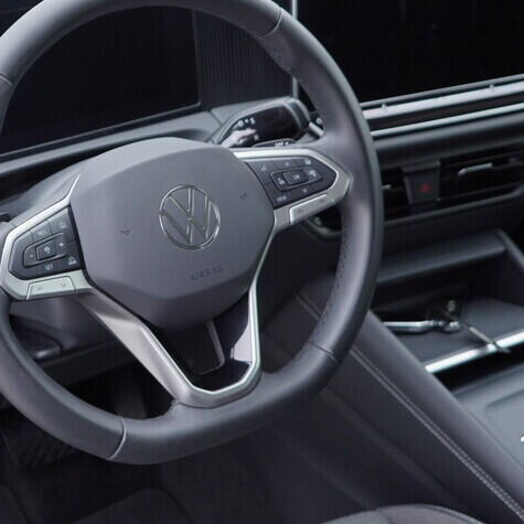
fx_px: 1130
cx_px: 185
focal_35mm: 66
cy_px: 169
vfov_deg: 25.9
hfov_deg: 26.0
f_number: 2.8
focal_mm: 24
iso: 125
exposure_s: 1/40
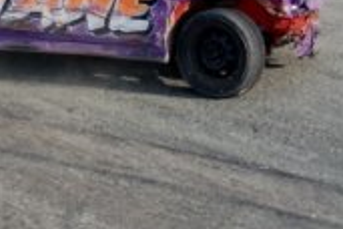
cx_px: -66
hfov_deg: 13.7
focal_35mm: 146
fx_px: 1391
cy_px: -62
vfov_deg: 9.3
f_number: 4.2
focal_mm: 26
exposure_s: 1/1000
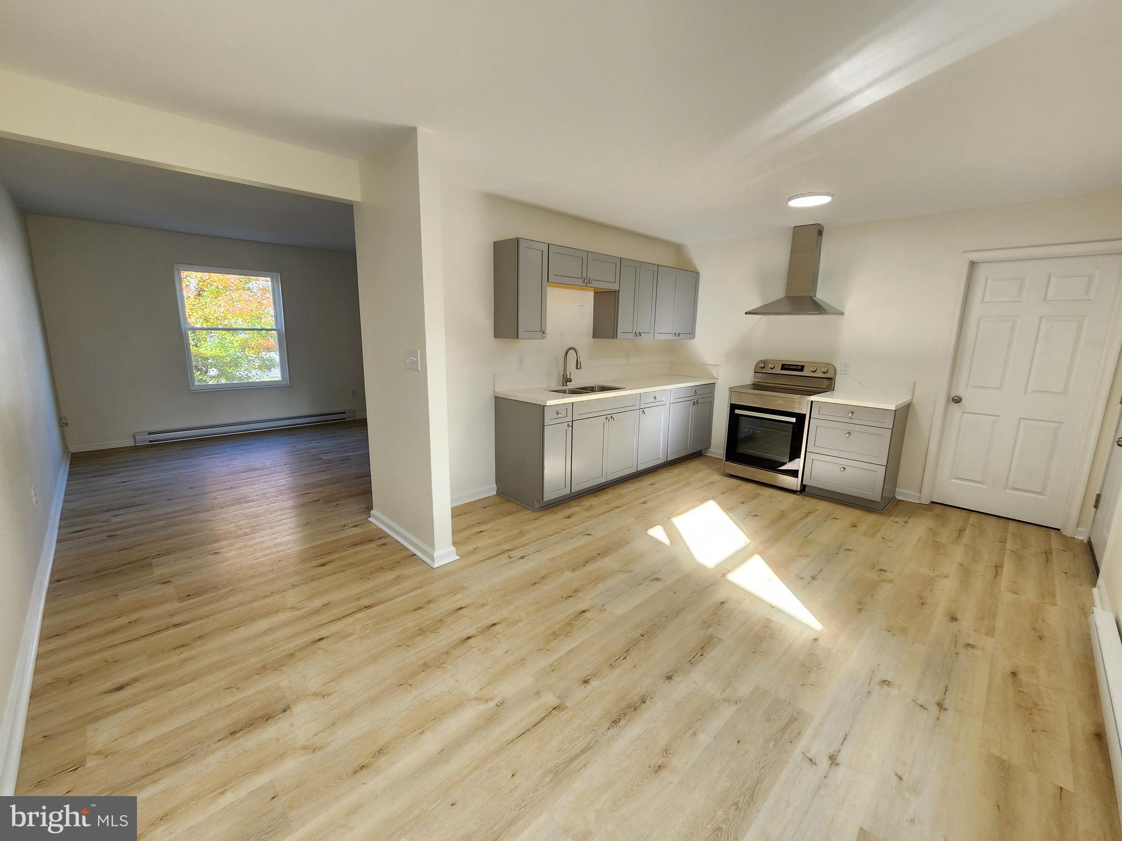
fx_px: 421
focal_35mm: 13
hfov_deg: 106.2
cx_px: 561
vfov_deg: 89.9
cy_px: 420
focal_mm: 2.2
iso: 64
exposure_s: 1/60
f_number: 2.2
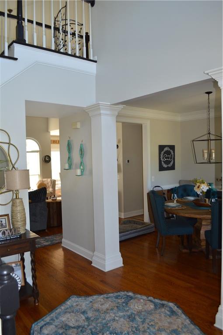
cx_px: 112
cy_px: 168
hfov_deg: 47.8
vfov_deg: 67.4
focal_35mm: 27
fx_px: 252
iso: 400
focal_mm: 18
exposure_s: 1/60
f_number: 3.5
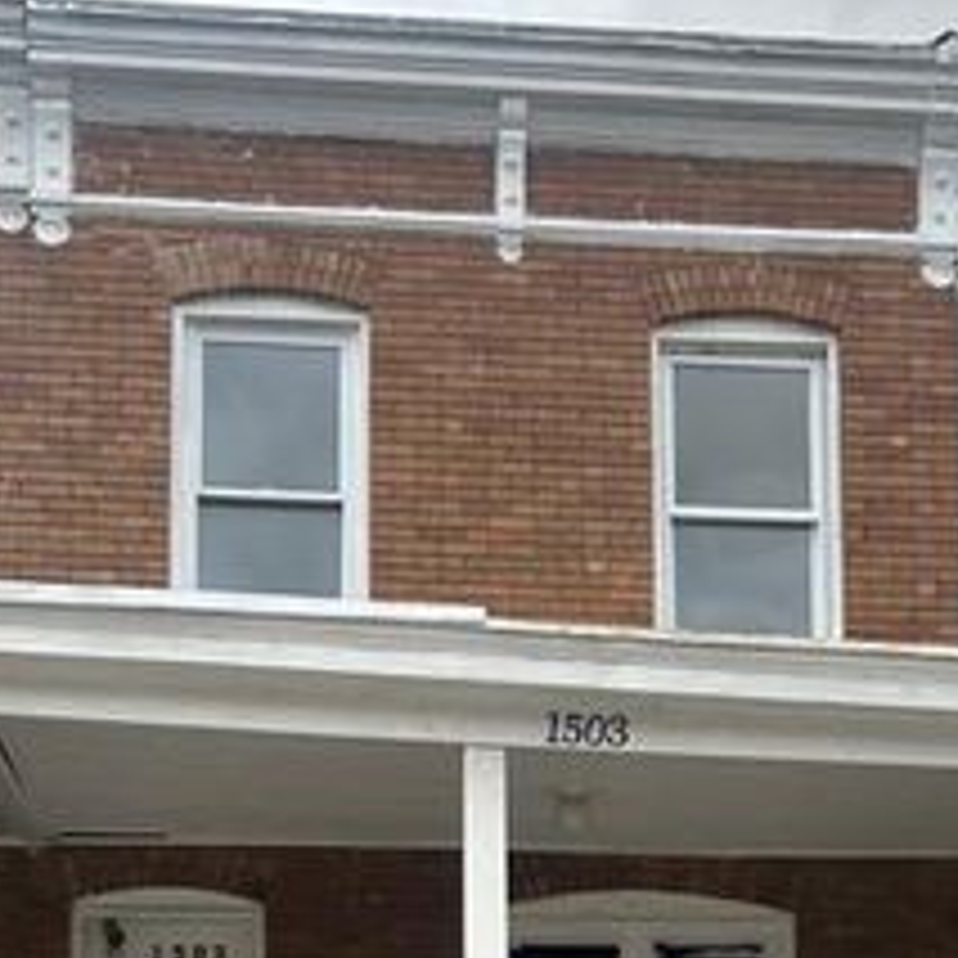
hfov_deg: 23.9
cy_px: 1154
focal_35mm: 72
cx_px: 585
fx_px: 2254
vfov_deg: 22.1
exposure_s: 1/171
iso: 40
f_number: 1.5
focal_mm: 5.7
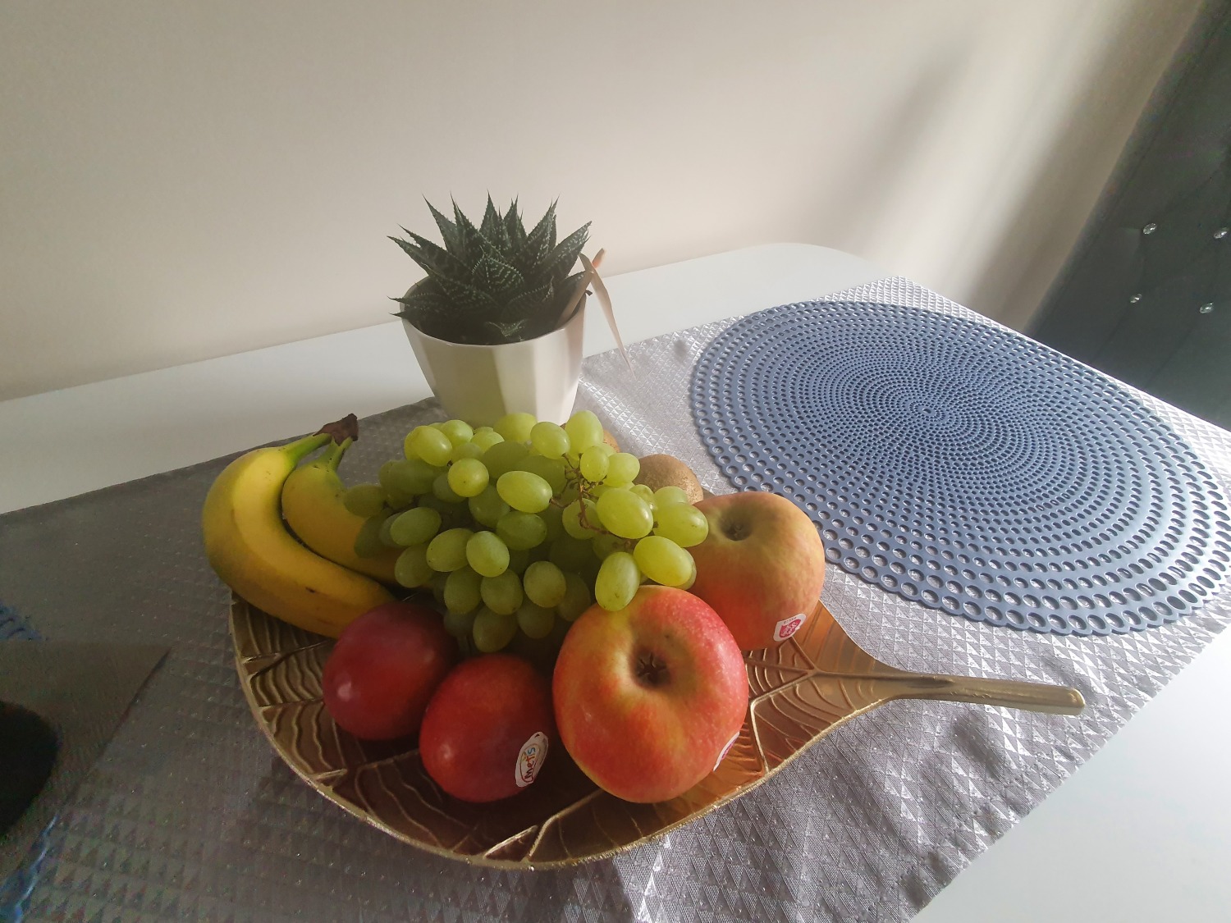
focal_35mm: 13
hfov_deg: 106.2
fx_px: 462
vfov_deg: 89.9
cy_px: 462
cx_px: 616
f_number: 2.2
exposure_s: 1/50
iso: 250
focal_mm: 1.8
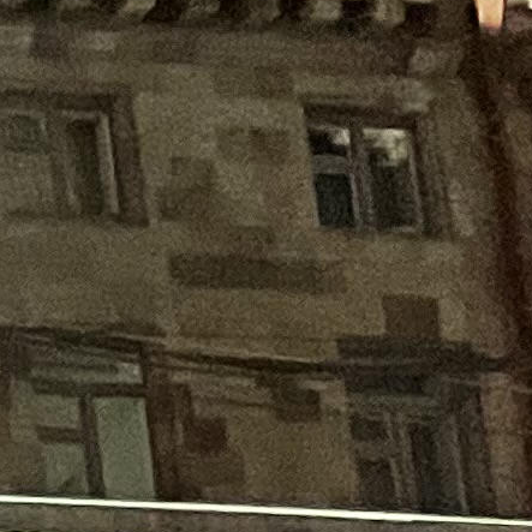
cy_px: 1221
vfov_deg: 7.8
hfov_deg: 6.5
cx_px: -1711
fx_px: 3634
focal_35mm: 209
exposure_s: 1/25
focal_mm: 4.2
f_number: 1.6
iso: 500
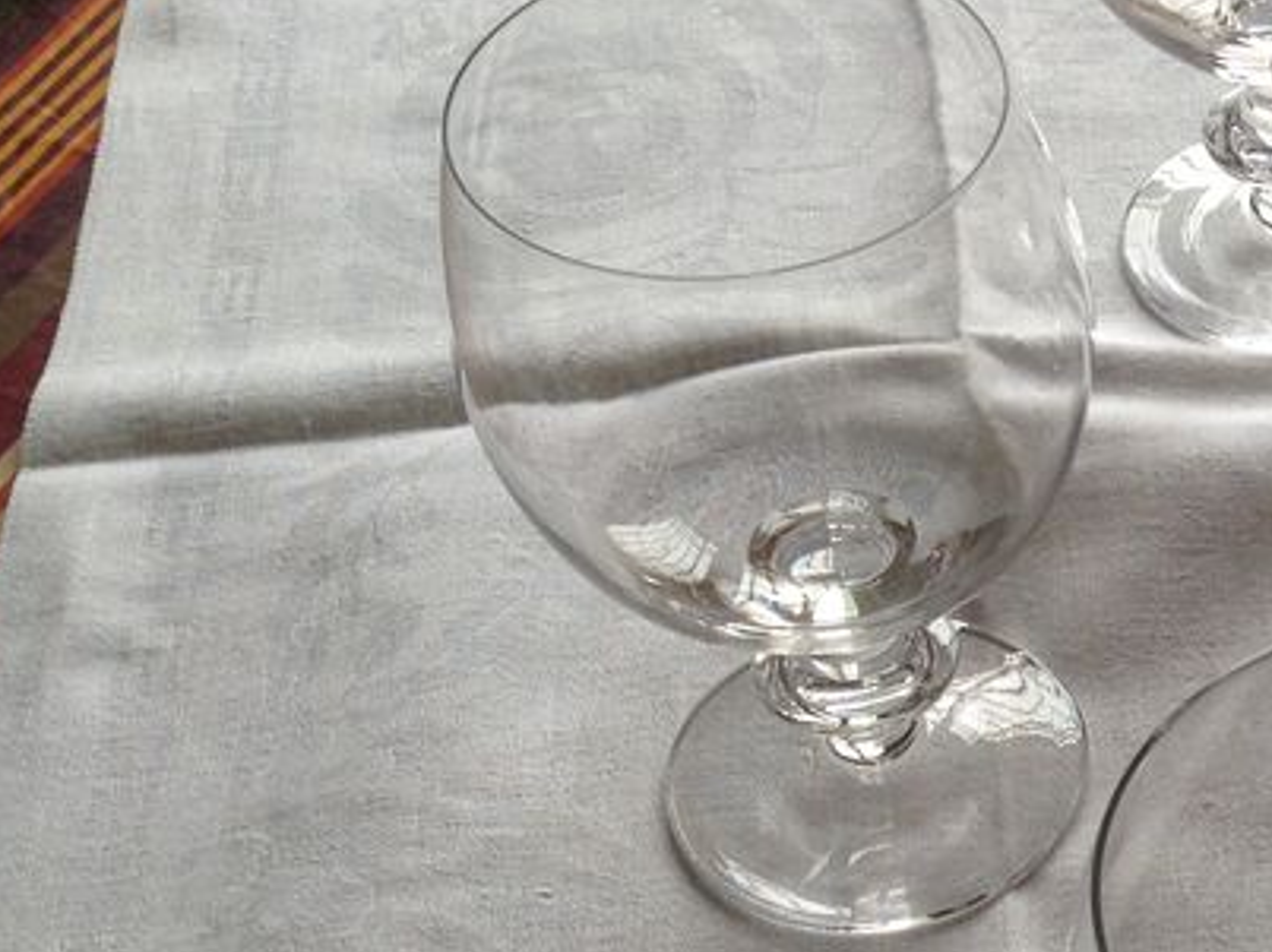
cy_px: 691
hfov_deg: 22.0
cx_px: 1547
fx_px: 3011
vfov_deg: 17.9
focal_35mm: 82
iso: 32
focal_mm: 3.3
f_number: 2.4
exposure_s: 1/60
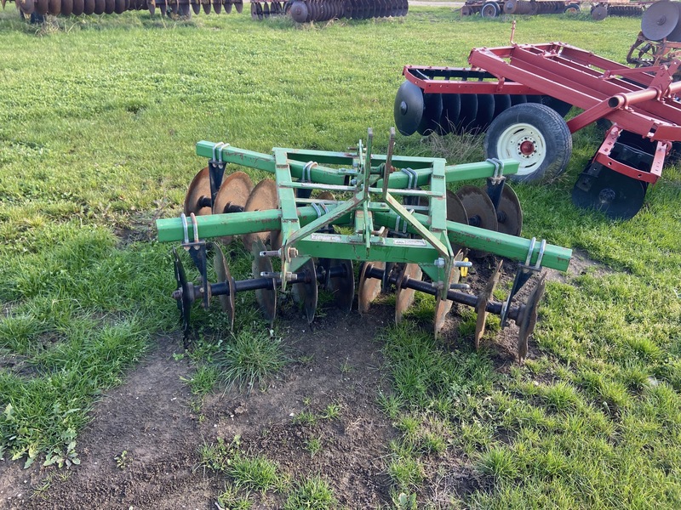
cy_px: 255
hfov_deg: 67.3
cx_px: 340
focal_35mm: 26
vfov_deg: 53.1
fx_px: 511
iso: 32
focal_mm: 4.25
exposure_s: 1/121
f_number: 1.8
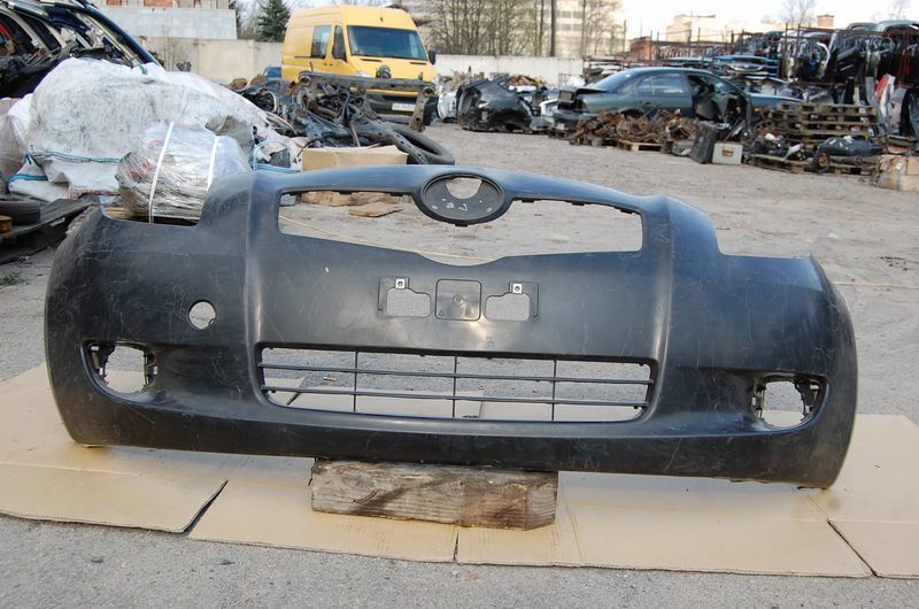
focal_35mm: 39
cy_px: 304
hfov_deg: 49.6
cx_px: 460
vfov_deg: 34.1
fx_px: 994
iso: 200
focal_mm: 26
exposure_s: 1/160
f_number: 6.3
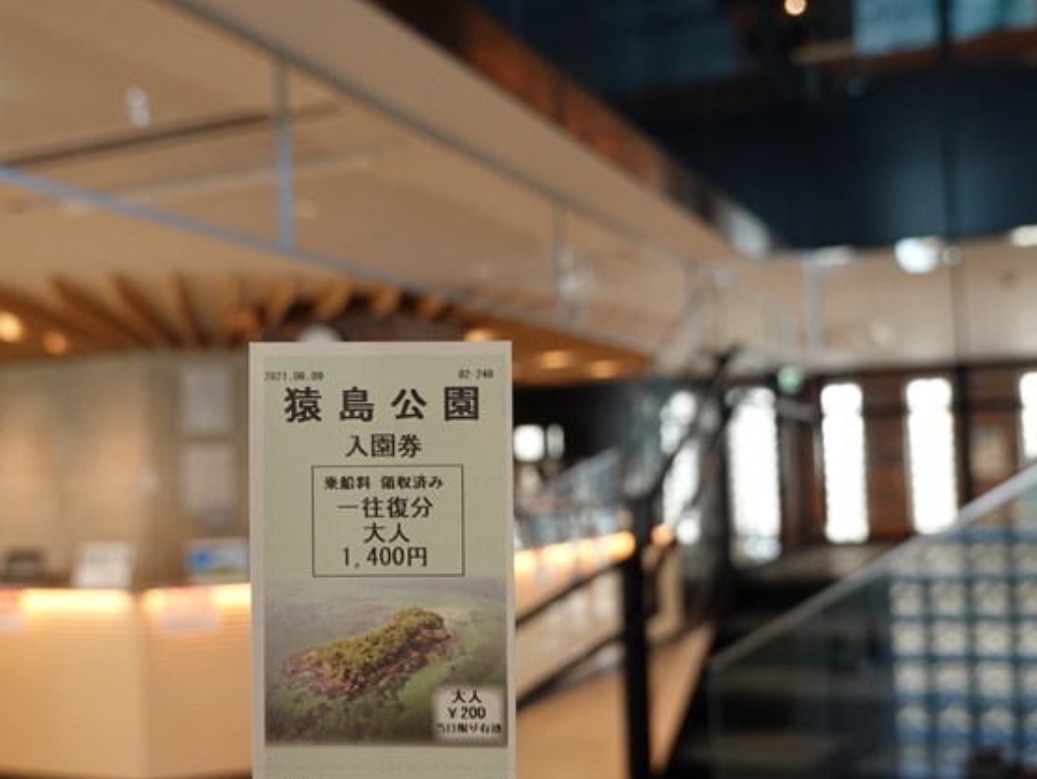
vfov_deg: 35.2
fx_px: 1229
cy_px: 397
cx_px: 516
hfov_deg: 45.7
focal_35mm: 41
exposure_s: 1/60
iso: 320
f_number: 3.5
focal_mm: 13.84
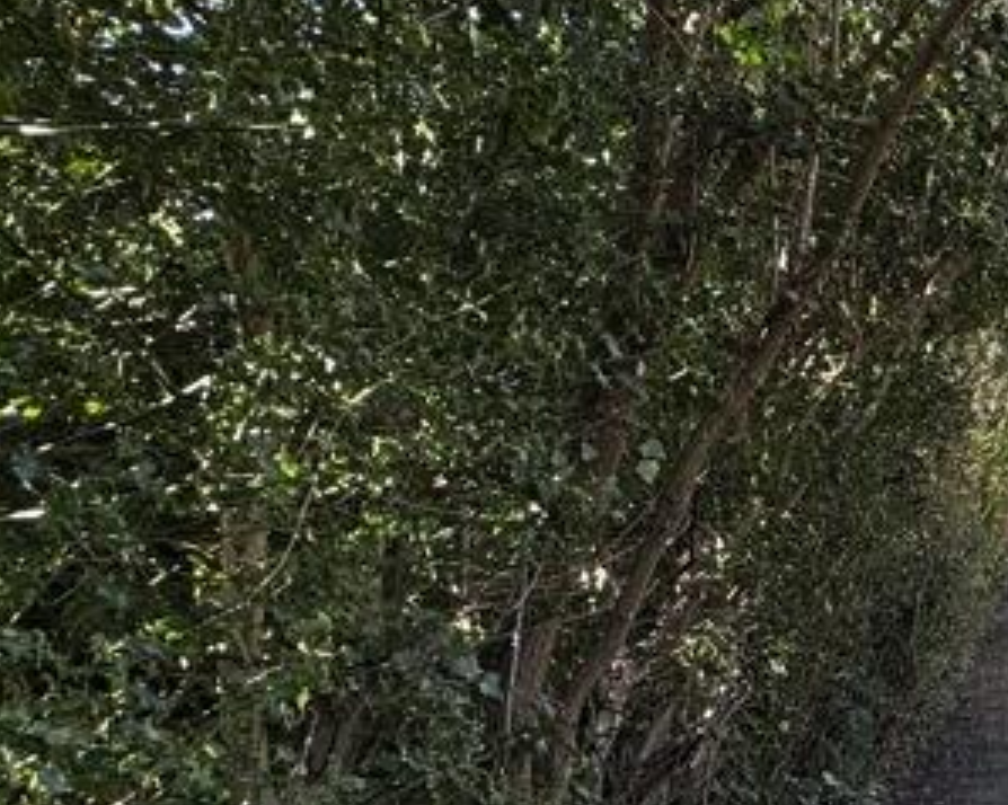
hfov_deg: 30.2
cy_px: 497
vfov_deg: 31.9
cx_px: 1350
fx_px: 1401
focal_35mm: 47
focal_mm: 2.22
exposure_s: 1/321
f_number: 2.2
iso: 40
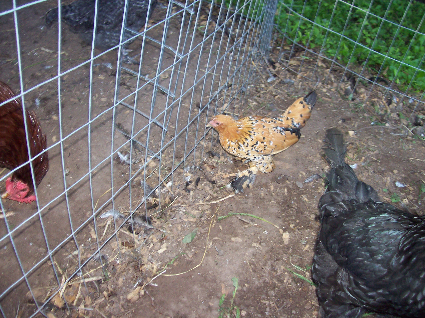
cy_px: 159
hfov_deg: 51.4
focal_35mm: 36
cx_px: 212
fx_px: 442
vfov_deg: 39.6
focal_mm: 6
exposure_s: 1/64
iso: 80
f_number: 2.7
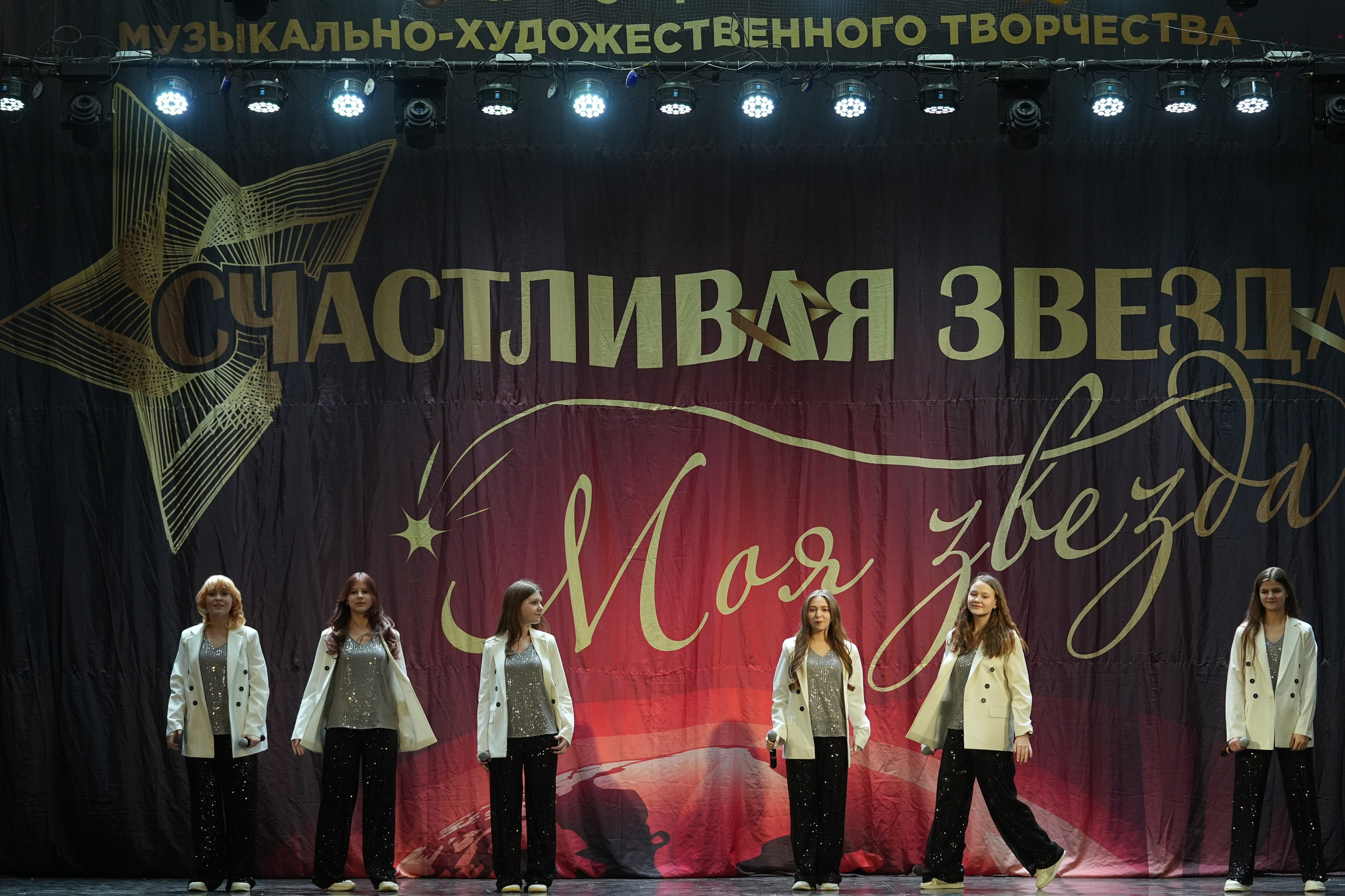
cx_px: 672
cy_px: 448
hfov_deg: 19.3
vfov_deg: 12.9
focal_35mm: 106
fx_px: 3960
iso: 1600
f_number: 2.8
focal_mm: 106
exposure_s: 1/400
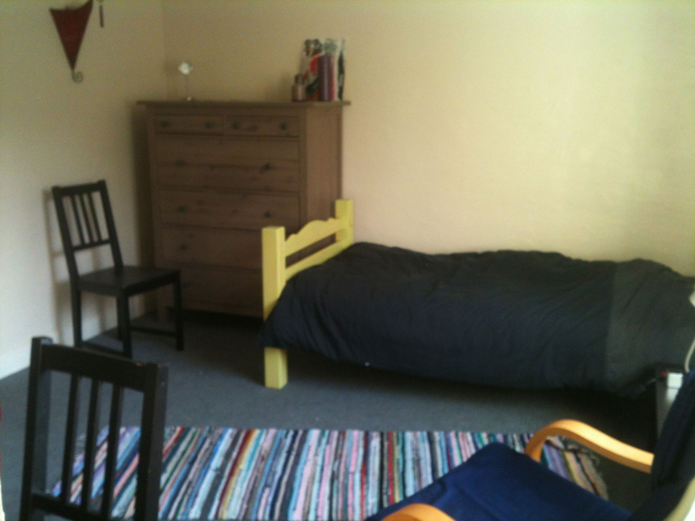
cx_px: 348
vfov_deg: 40.7
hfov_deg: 52.6
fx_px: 703
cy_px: 260
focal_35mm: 35
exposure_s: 1/15
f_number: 2.8
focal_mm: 3.85
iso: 100
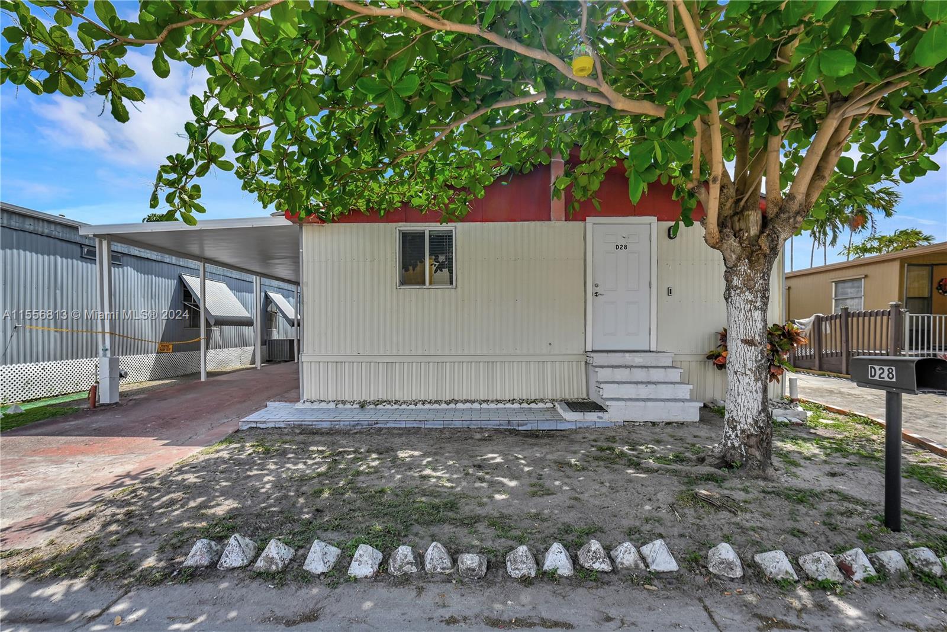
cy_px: 316
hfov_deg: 96.7
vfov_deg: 73.8
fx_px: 421
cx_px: 474
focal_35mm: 16
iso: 100
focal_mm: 16
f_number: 8
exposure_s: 1/200
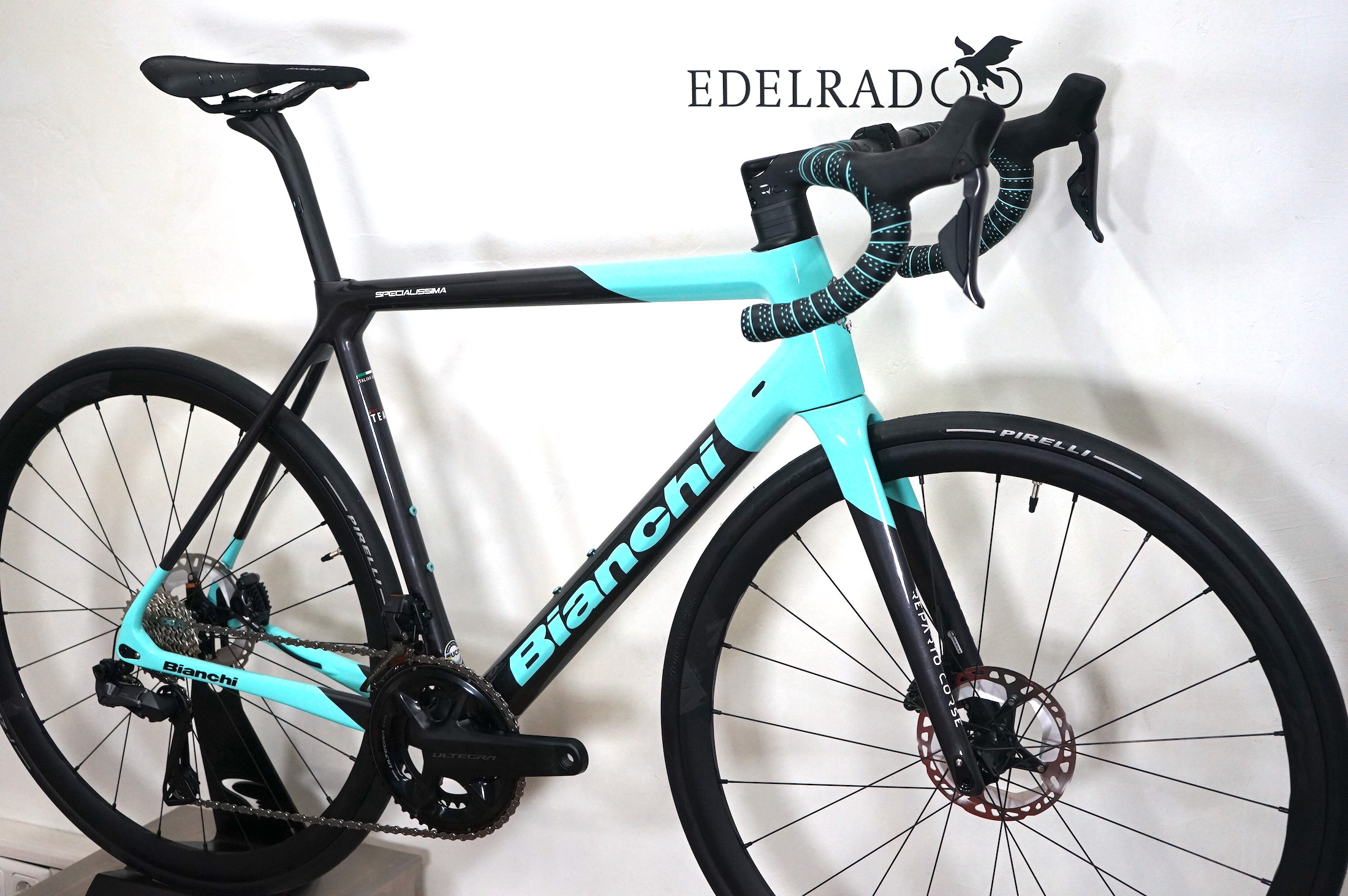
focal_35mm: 51
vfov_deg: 26.4
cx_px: 674
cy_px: 448
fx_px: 1908
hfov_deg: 38.9
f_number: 4.5
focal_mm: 51
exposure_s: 1/160
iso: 1250
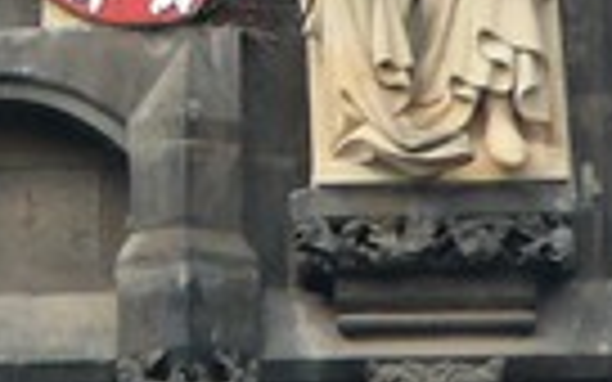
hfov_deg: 1.4
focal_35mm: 1525
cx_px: -225
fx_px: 25435
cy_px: -611
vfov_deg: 0.9
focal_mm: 55.2
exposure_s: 1/125
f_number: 3.6
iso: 100
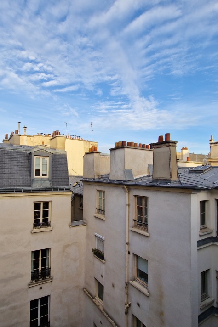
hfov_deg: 64.0
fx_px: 173
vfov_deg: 86.9
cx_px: 89
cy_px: 169
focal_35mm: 19
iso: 50
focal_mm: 2.2
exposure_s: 1/776
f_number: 2.2
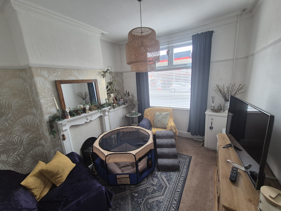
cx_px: 140
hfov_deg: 106.2
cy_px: 106
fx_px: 106
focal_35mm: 13
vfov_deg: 89.9
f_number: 2.2
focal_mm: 2.2
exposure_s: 1/50
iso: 160
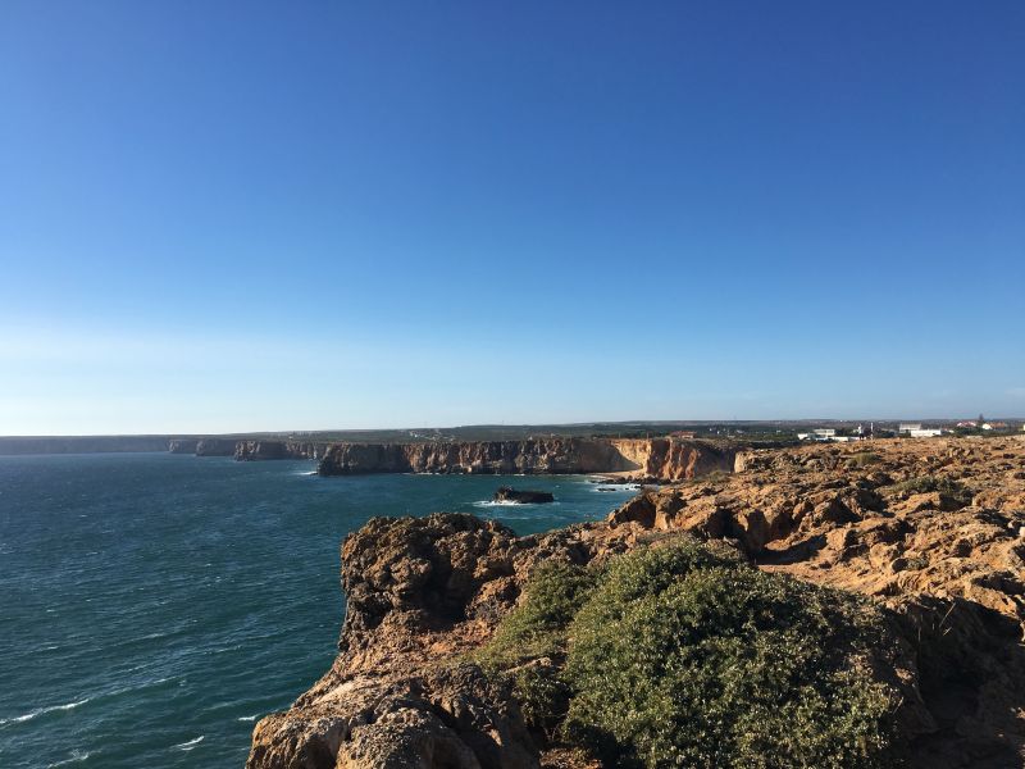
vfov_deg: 48.2
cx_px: 512
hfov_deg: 61.7
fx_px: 859
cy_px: 384
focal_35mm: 29
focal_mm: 4.15
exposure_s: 1/1832
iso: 25
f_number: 2.2
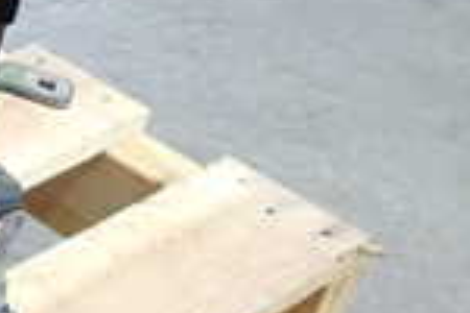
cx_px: -407
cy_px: 457
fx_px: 1632
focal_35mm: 125
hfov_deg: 14.2
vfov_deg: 10.6
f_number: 2.3
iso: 500
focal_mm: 5.4
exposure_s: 1/30
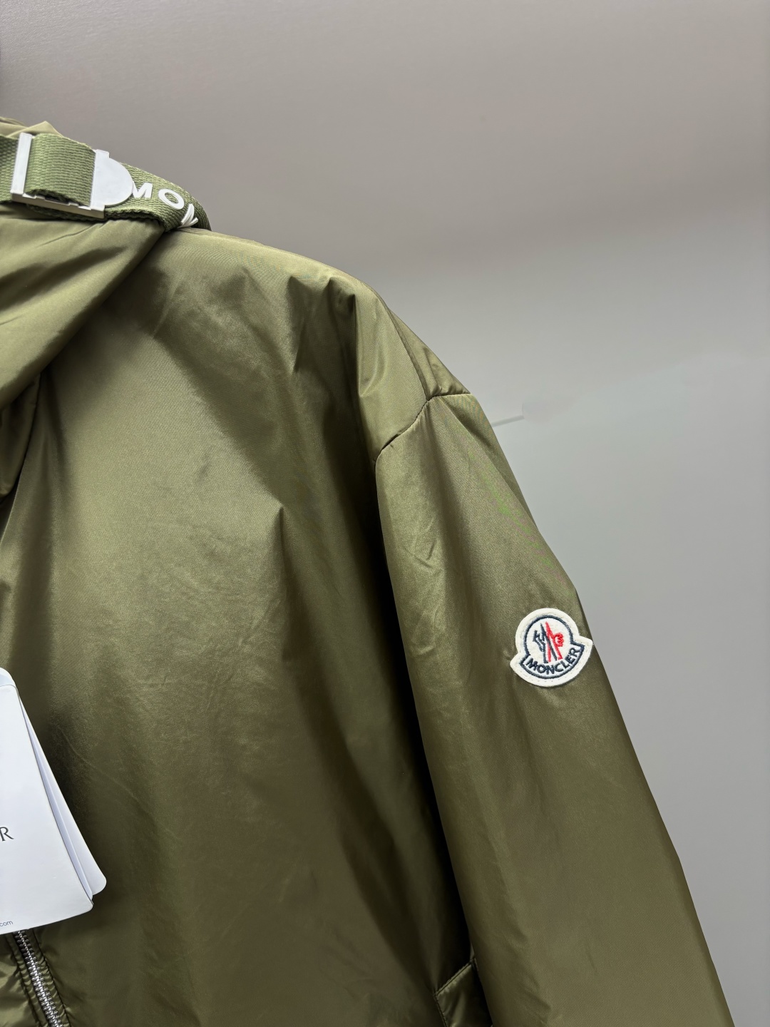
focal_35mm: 26
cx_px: 385
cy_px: 514
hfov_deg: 53.1
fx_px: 771
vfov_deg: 67.3
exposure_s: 1/100
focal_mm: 5.96
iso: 80
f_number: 1.6
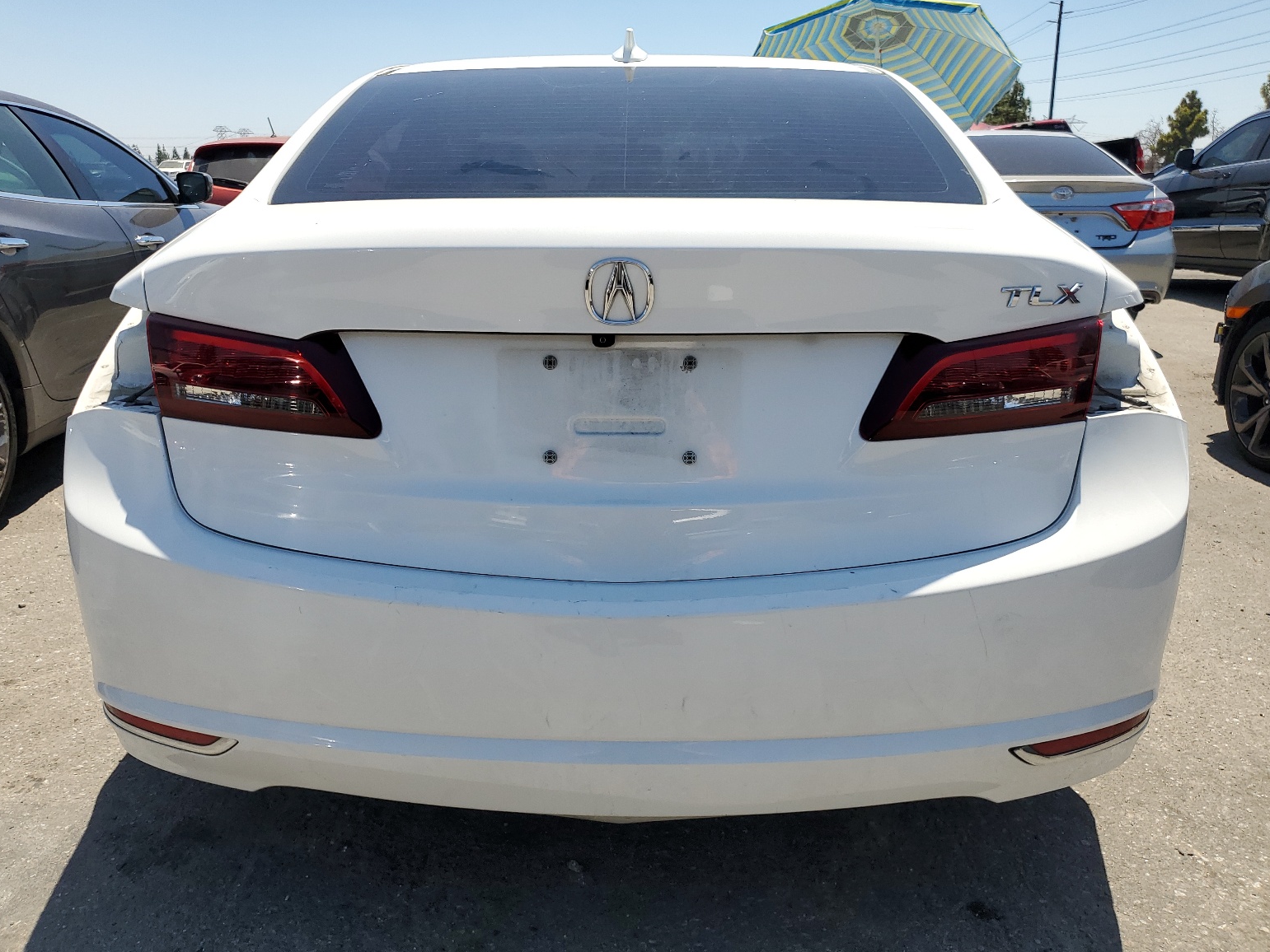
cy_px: 461
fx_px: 991
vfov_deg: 51.4
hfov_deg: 65.3
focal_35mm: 27
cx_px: 638
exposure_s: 1/3333
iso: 50
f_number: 1.5
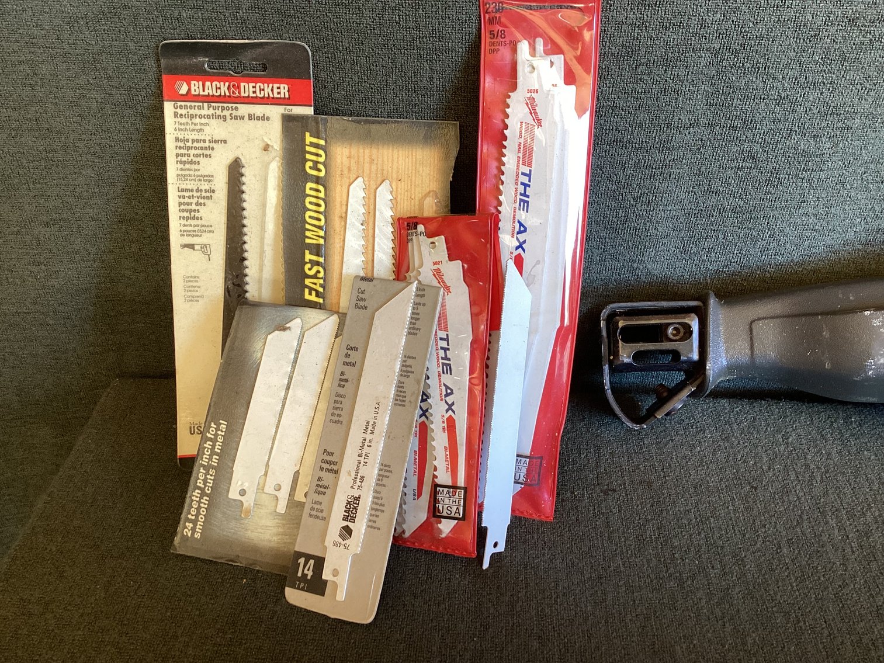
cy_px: 332
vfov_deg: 45.4
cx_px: 442
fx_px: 792
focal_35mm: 31
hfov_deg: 58.3
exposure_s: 1/50
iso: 80
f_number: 2.4
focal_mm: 3.3
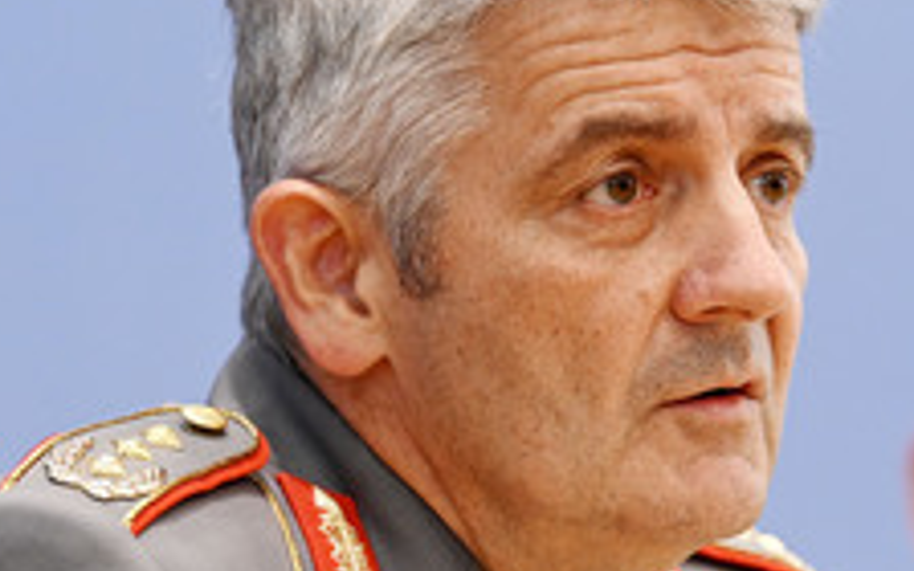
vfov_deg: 3.7
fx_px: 8942
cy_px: 359
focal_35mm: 359
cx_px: 659
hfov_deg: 5.8
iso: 3200
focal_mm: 175
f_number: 5
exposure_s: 1/640
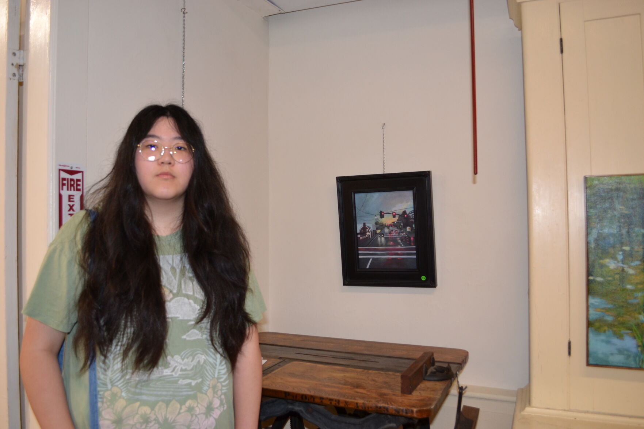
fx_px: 483
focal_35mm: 27
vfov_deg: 47.9
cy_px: 214
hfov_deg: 67.4
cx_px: 322
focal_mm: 18
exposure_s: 1/60
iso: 640
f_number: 3.5
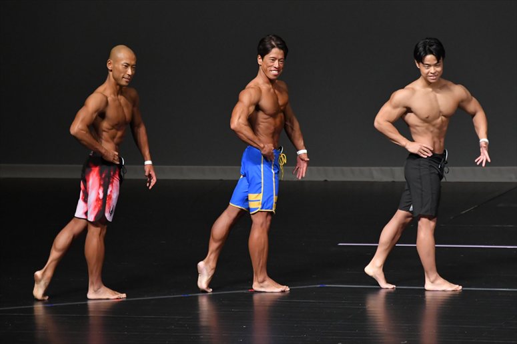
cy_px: 172
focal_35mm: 315
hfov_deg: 6.5
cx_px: 258
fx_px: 4522
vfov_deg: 4.4
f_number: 5.6
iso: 4000
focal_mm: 210
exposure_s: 1/400
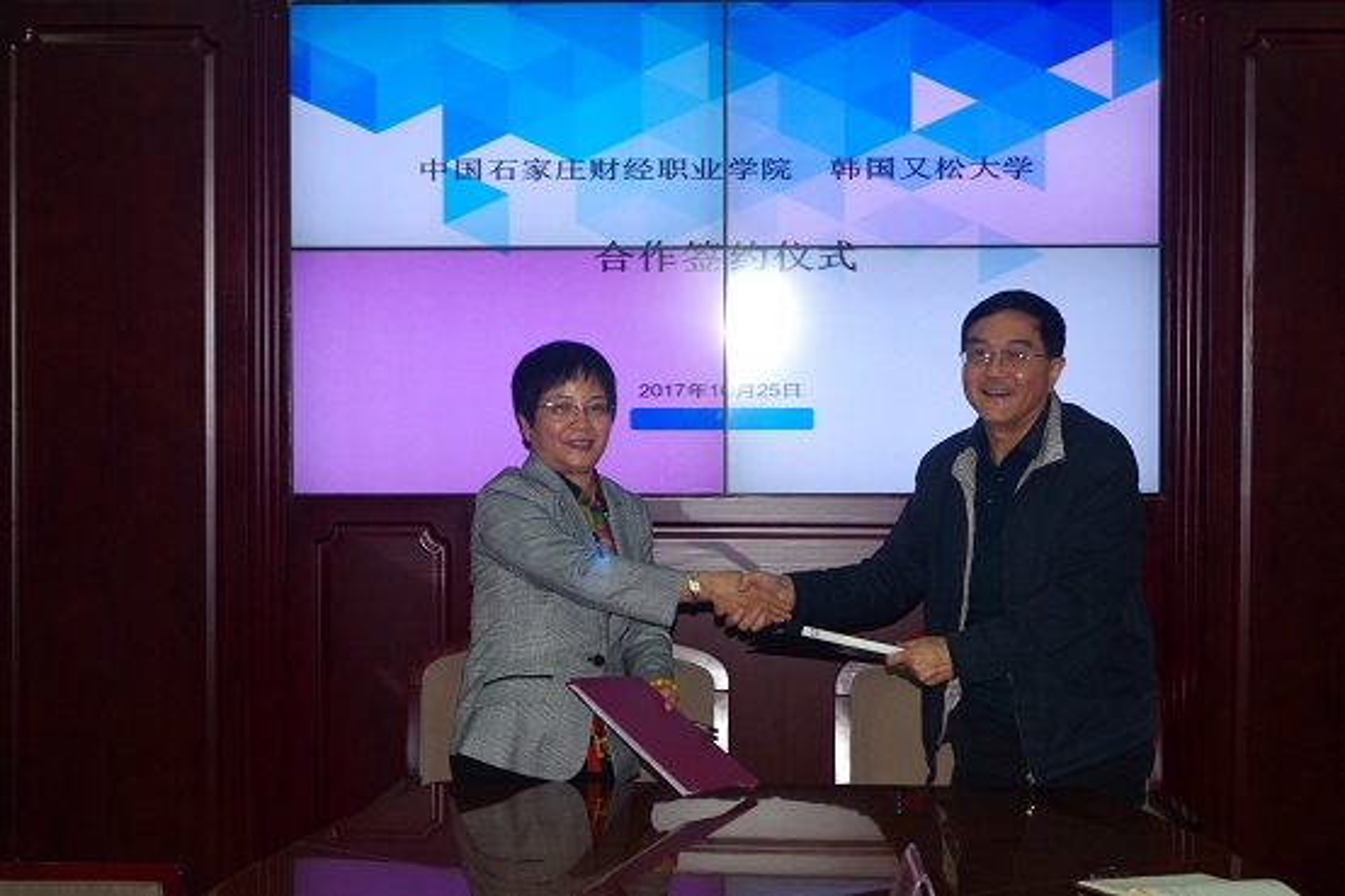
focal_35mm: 64
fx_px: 2390
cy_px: 448
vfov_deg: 21.2
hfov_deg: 31.4
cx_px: 672
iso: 800
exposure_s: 1/180
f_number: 6.3
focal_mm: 42.5
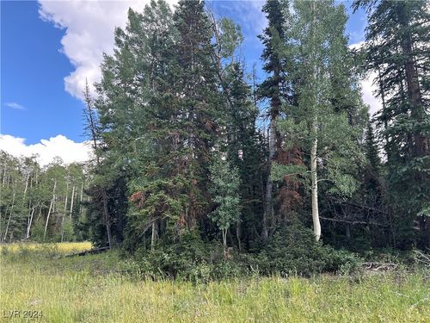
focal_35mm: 26
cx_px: 215
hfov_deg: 67.3
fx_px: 323
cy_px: 162
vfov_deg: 53.1
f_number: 1.5
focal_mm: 5.7
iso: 50
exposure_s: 1/628
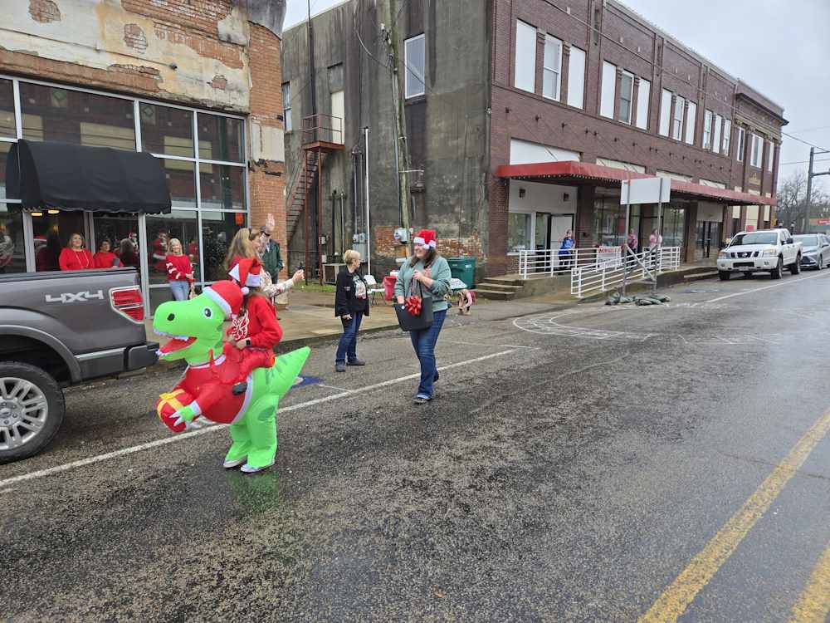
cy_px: 312
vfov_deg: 58.9
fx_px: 551
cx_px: 415
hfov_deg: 73.9
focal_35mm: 23
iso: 25
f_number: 1.8
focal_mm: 5.4
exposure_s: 1/190
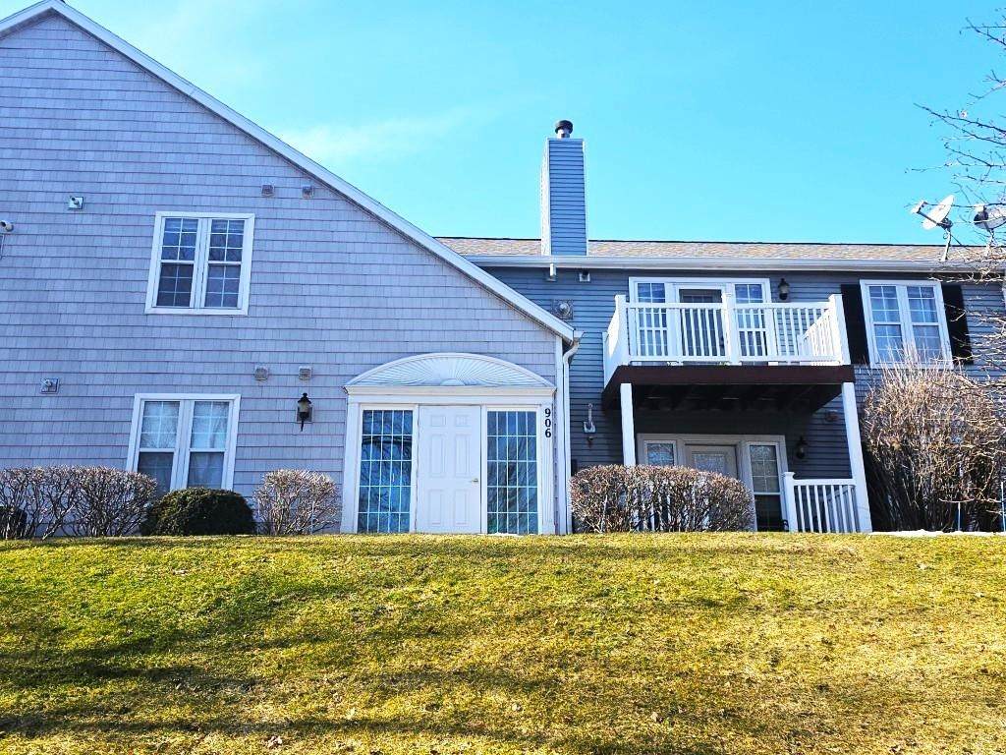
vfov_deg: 58.9
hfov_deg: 73.9
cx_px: 503
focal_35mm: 23
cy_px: 378
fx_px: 668
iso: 16
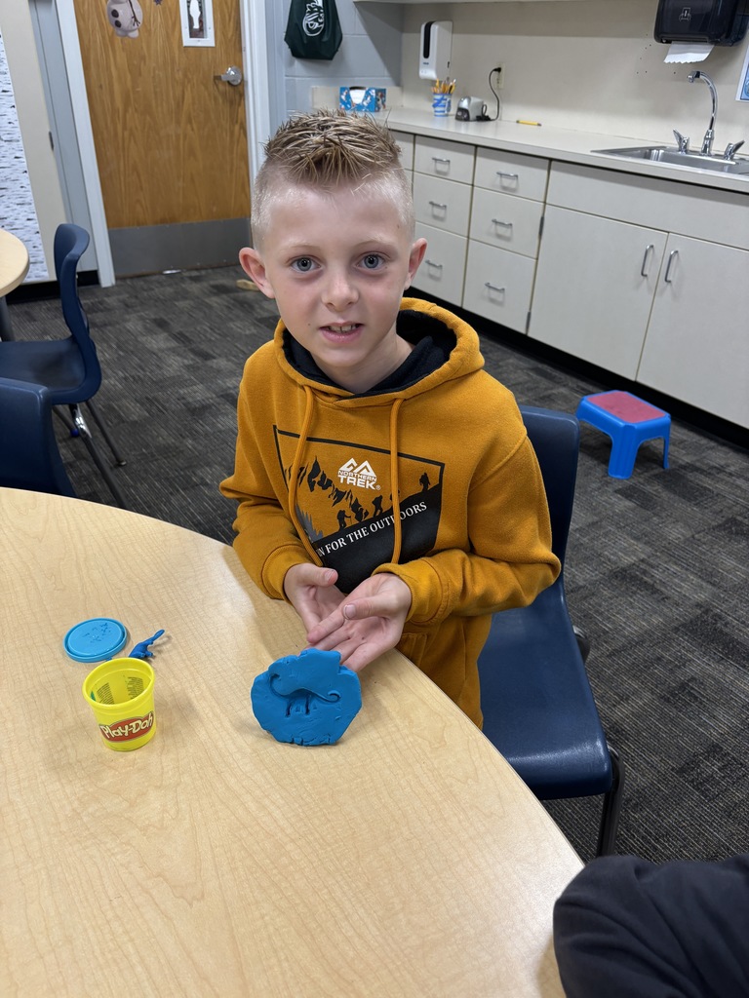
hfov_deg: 53.1
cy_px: 499
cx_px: 374
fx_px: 750
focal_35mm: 26
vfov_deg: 67.3
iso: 125
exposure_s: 1/60
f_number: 1.6
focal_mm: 5.96
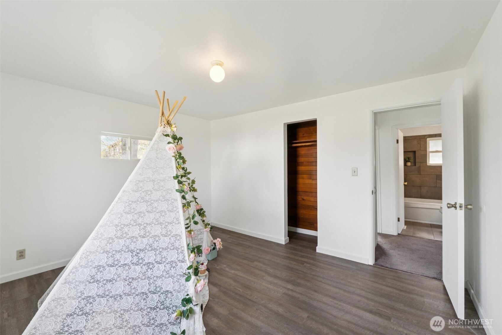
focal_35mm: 15
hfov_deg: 100.4
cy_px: 168
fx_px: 209
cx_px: 251
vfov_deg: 77.3
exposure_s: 1/13
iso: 250
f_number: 10
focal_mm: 10
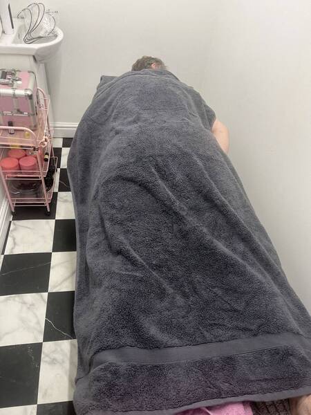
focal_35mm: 26
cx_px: 156
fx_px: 311
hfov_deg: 53.1
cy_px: 208
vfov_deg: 67.3
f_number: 1.6
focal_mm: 5.1
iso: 125
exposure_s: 1/100
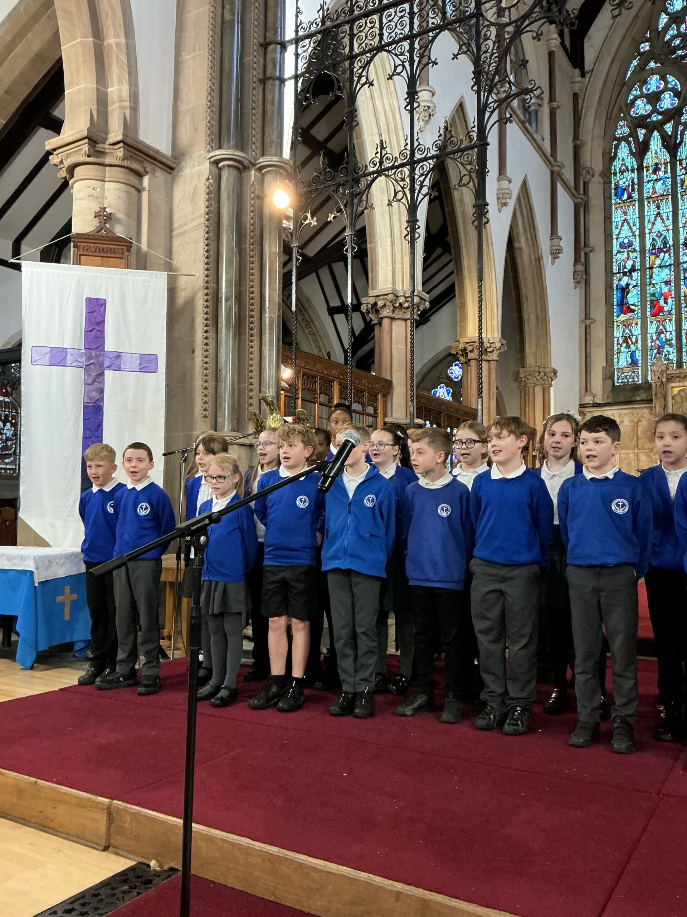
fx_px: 767
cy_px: 458
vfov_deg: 61.7
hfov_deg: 48.2
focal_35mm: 29
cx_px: 344
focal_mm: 3
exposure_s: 1/40
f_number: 1.8
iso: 320
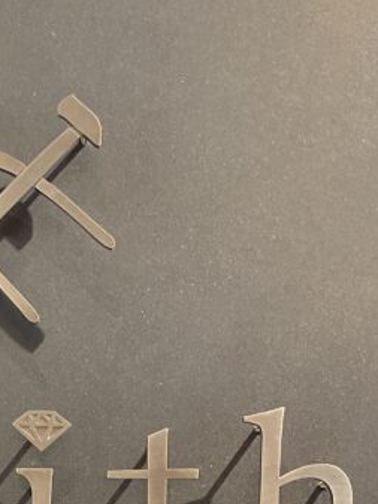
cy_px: 634
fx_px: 1280
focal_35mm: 88
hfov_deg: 16.4
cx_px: -3
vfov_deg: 20.5
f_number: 1.8
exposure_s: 1/50
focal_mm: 3
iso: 100
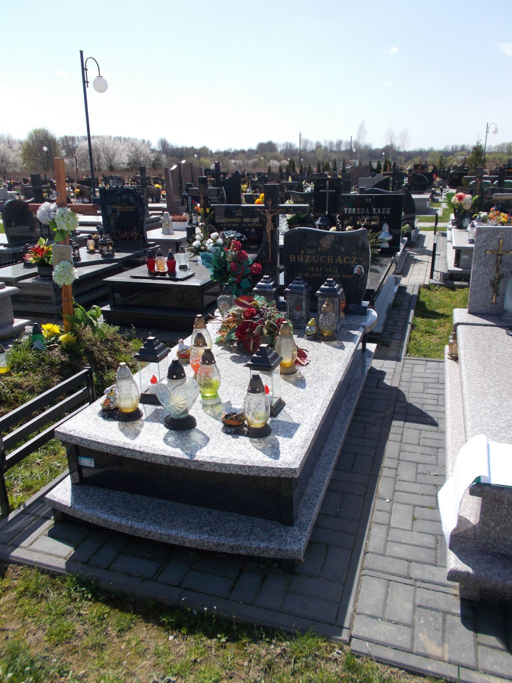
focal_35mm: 26
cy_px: 342
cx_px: 256
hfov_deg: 53.1
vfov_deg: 67.3
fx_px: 513
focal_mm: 4.6
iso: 80
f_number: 8
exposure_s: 1/160
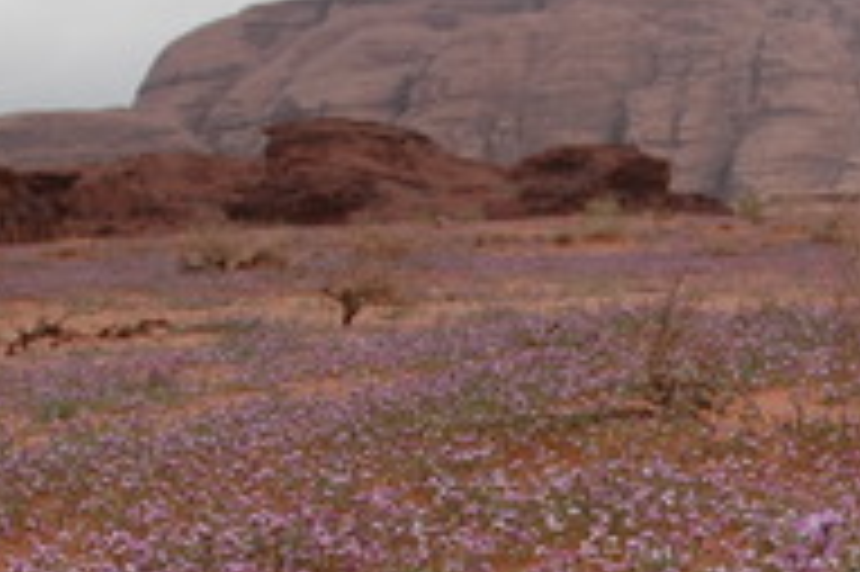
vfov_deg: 13.2
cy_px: 619
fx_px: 2435
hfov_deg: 19.6
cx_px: 797
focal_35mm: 102
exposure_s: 1/200
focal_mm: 18
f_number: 6.3
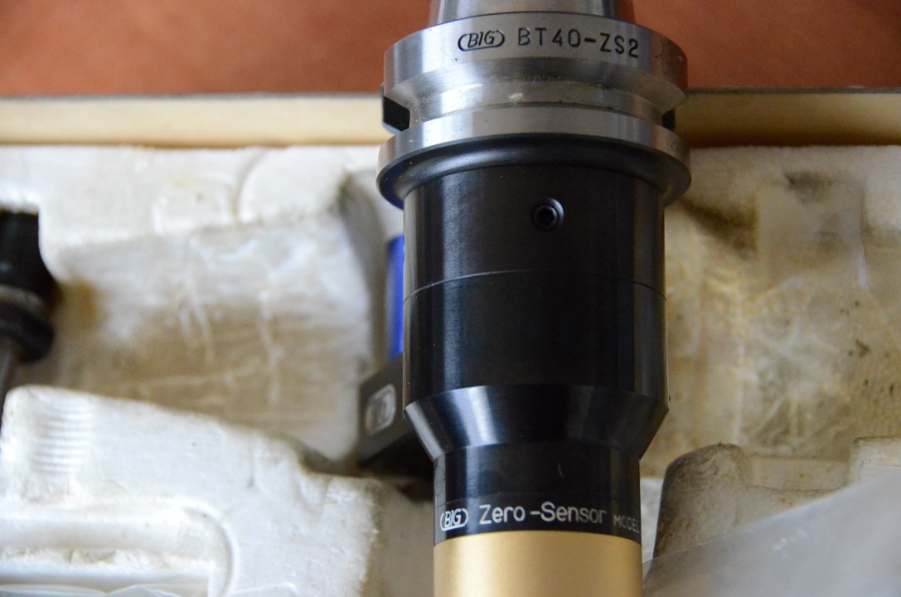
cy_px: 298
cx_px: 450
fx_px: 2623
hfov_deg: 19.5
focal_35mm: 105
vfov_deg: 13.0
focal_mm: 70
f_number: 5
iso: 6400
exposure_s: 1/160
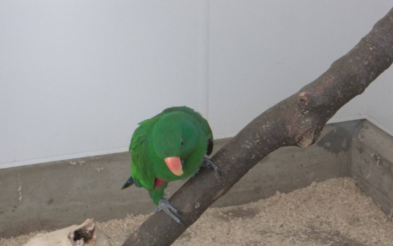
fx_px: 1339
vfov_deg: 10.5
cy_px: 148
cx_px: 195
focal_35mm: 125
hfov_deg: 16.7
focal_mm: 21
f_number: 5.1
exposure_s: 1/50
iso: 160
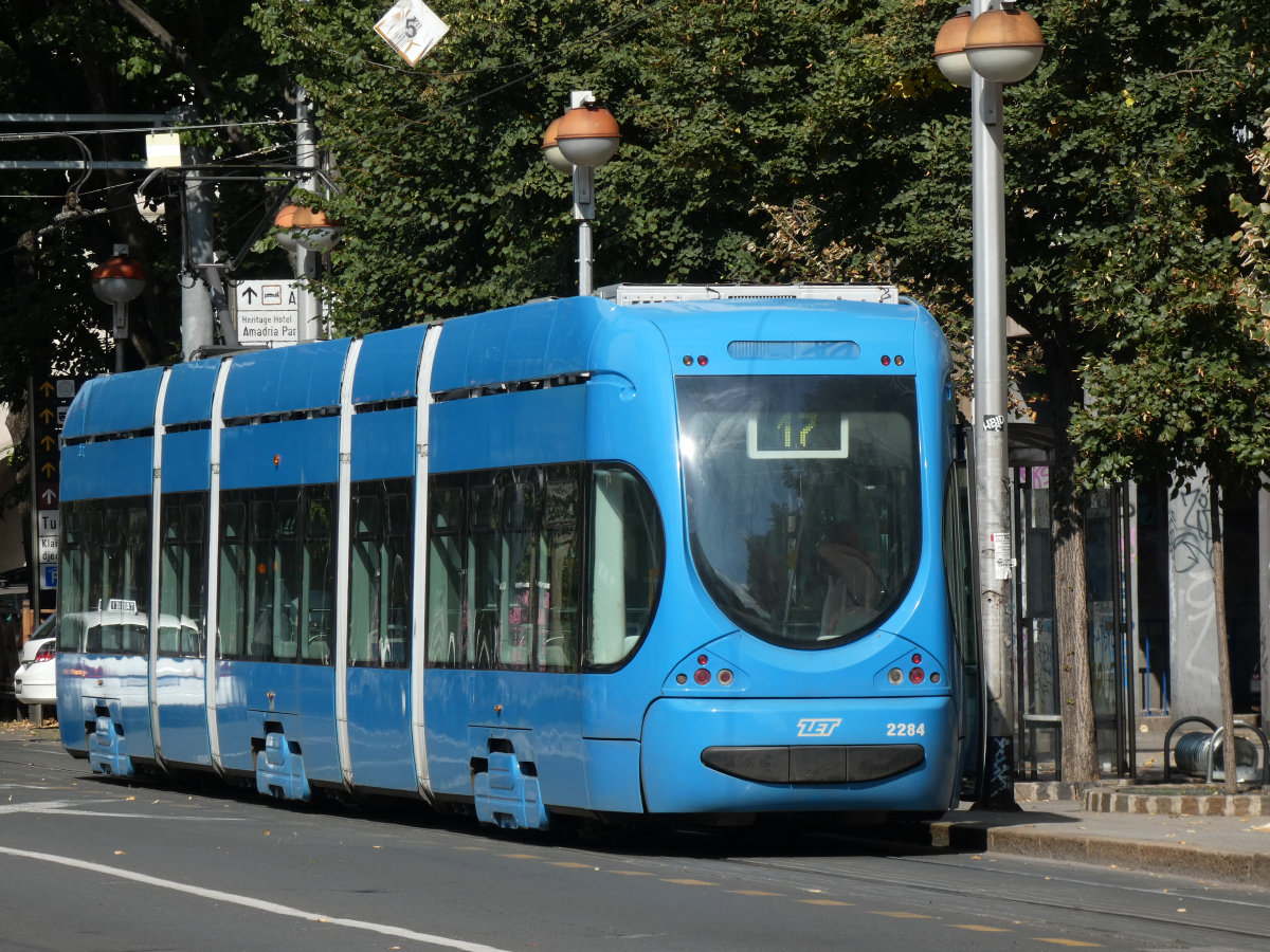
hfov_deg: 6.2
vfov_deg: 4.7
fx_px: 11704
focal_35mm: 319
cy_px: 476
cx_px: 635
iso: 80
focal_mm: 57.2
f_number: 5.6
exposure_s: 1/400
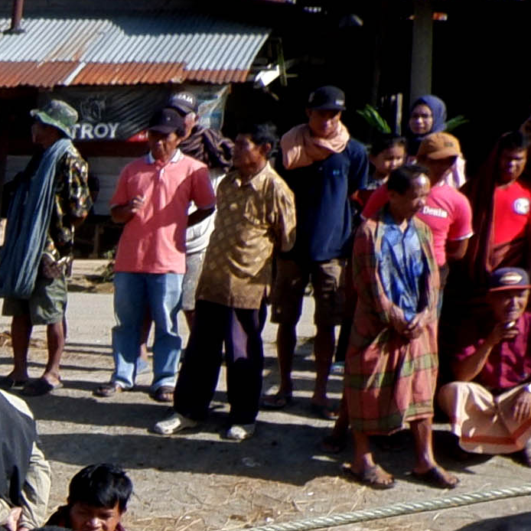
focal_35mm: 169
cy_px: 852
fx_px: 2933
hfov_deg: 8.0
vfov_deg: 10.0
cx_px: -1332
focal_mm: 15
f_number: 5.6
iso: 400
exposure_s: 1/1300
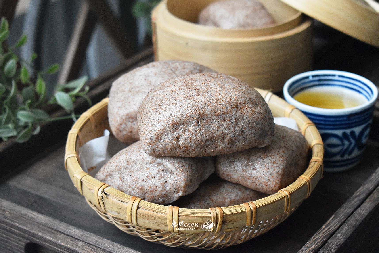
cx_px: 190
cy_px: 126
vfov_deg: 16.6
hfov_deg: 24.6
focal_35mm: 82
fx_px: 869
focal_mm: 55
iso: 2000
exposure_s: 1/100
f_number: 5.6
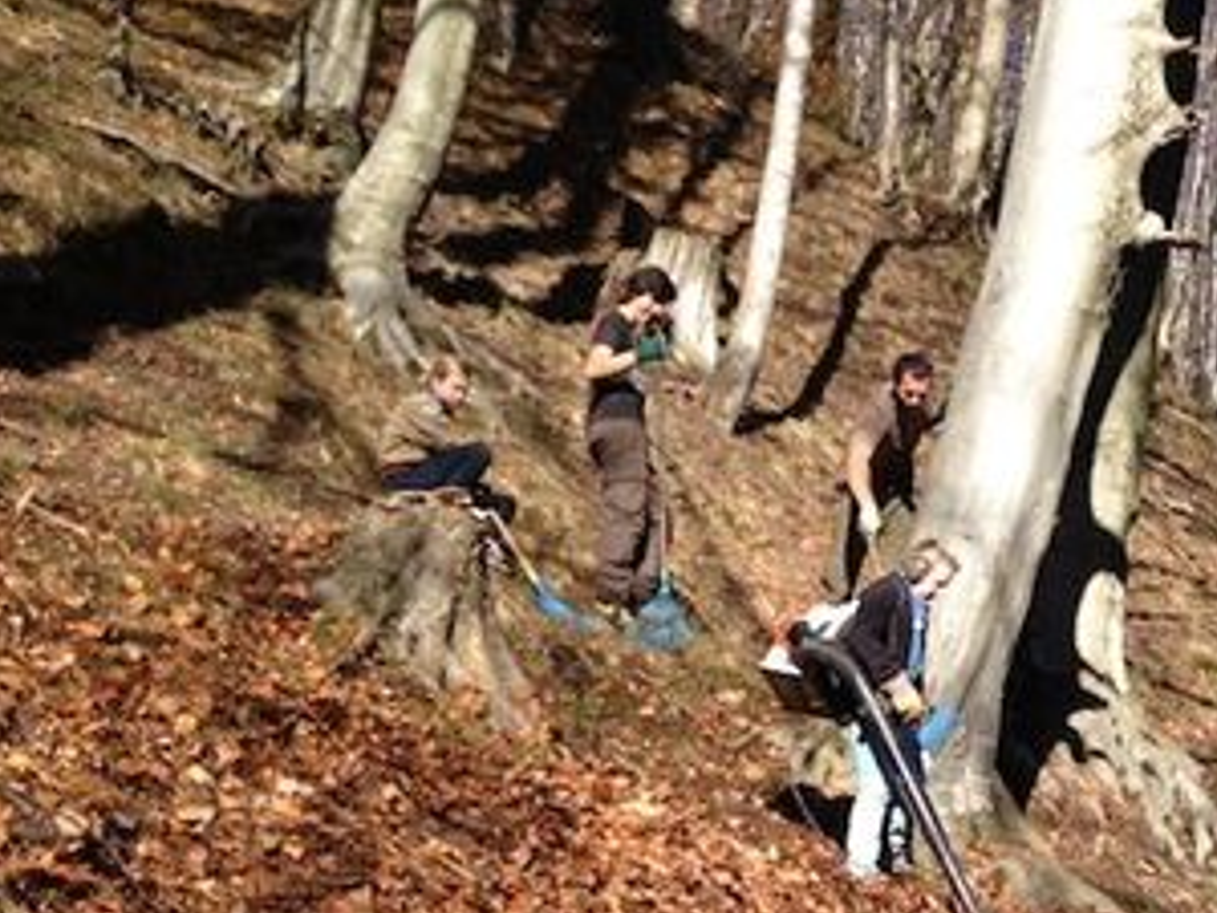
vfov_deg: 20.9
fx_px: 2461
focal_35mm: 70
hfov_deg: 26.6
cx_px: 1144
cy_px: 605
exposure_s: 1/635
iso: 50
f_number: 2.4
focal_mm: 4.28
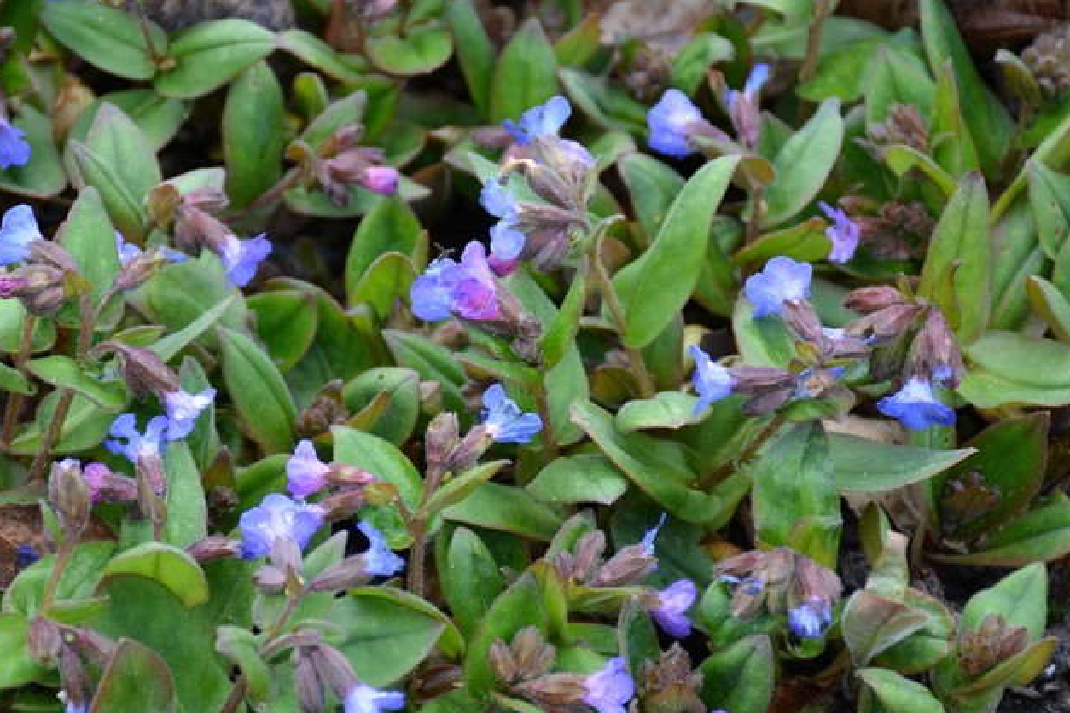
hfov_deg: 14.0
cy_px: 386
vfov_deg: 9.3
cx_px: 413
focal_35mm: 147
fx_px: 4369
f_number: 5
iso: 560
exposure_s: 1/250
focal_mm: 60
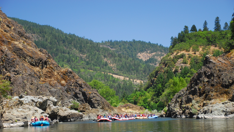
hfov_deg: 23.2
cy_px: 77
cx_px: 117
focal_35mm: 92
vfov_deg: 13.1
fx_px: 571
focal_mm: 58
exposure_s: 1/160
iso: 200
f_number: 5
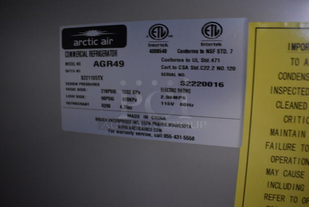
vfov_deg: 48.0
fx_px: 232
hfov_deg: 67.3
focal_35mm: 27
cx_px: 154
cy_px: 104
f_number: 3.5
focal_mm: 18
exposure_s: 1/40
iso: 3200
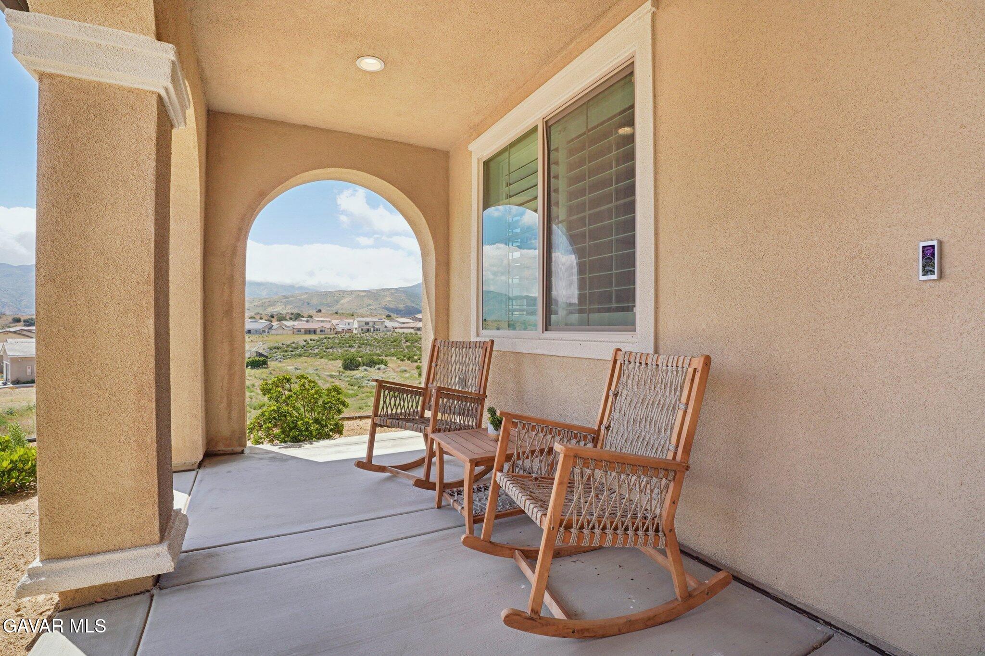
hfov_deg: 96.7
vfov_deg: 73.7
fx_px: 438
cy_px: 328
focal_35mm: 16
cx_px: 492
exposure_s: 1/500
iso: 400
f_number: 8
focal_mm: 16
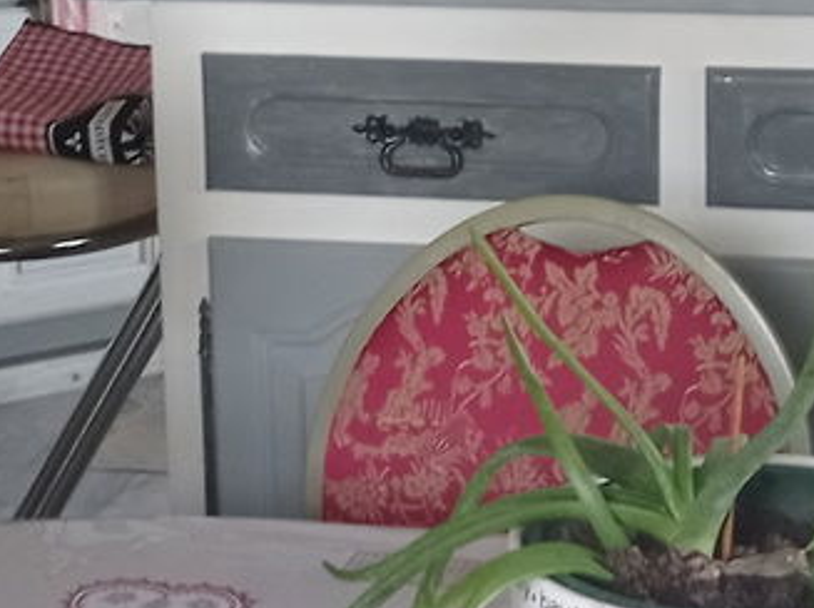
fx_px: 3216
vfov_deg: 10.7
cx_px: 665
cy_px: 10
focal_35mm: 137
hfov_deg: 14.3
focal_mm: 4.7
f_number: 1.79
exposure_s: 1/50
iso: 233
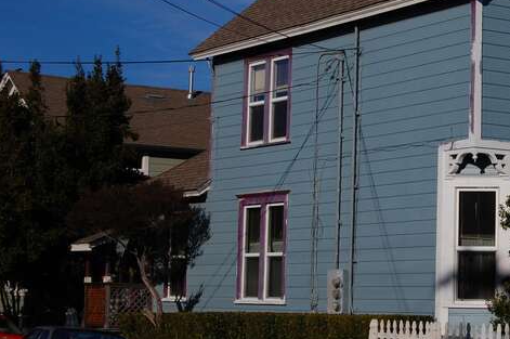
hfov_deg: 19.8
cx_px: 431
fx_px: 1443
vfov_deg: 13.4
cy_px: 135
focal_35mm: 102
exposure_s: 1/400
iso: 200
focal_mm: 40
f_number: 16
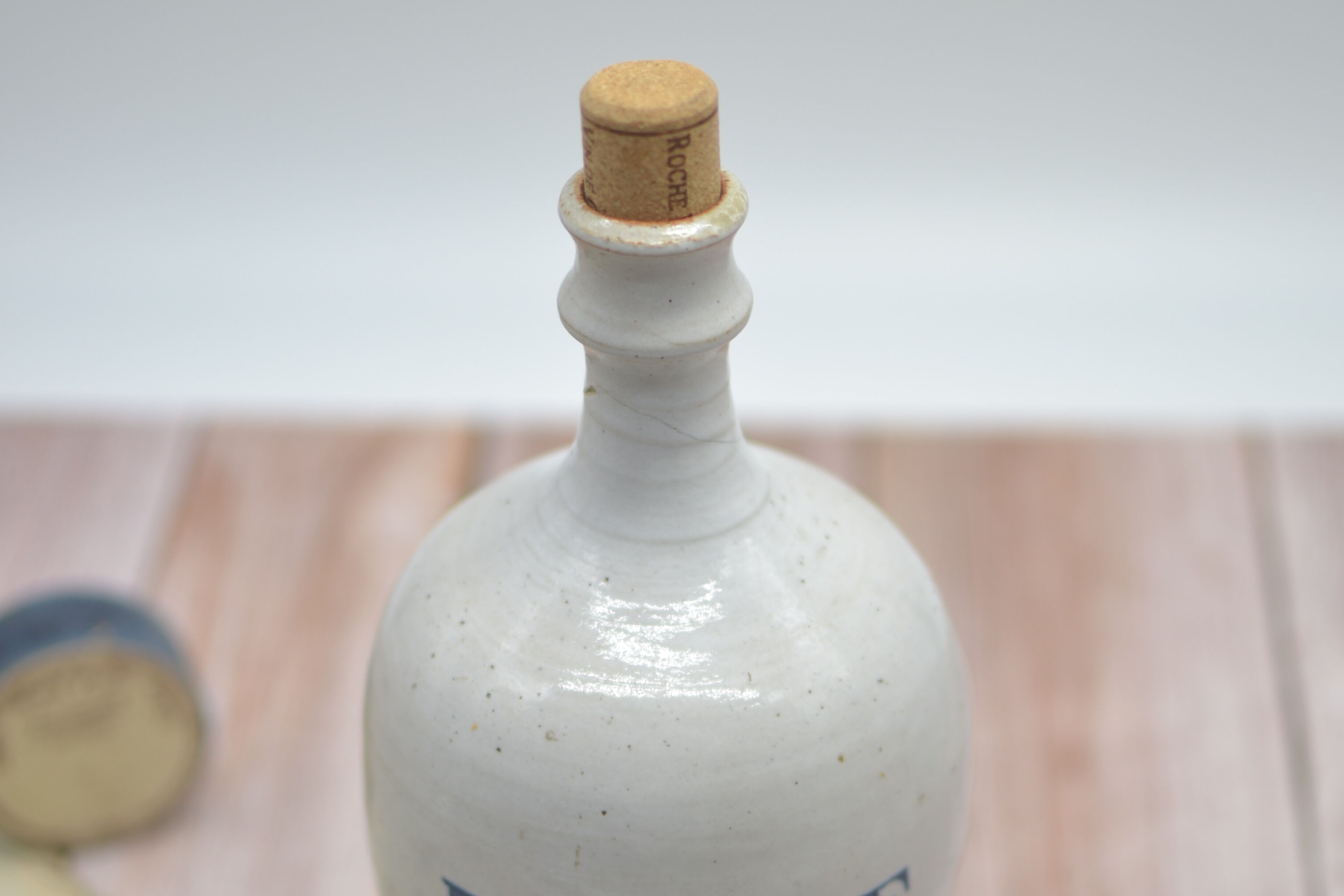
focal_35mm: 80
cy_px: 661
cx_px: 668
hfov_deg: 25.4
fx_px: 2977
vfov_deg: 17.0
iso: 100
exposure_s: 1/500
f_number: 1.8
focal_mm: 35
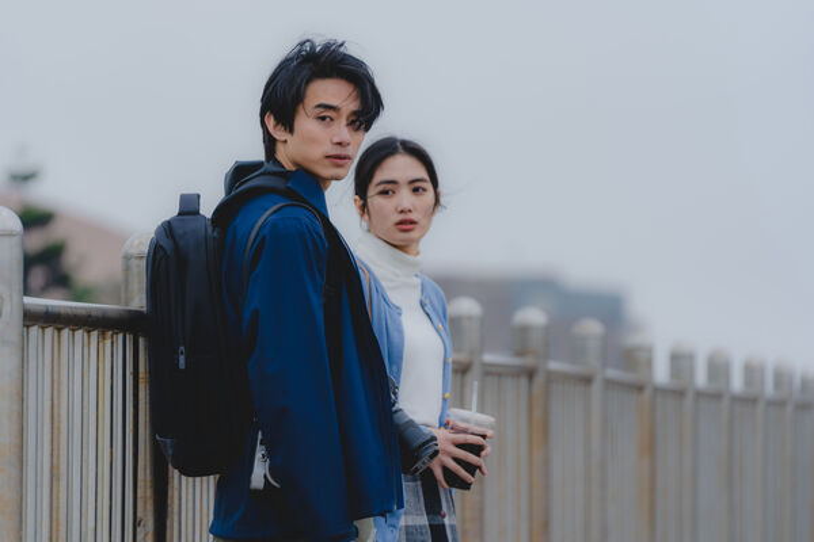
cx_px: 407
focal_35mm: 300
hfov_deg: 6.9
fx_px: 6783
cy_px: 271
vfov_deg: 4.6
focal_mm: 300
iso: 500
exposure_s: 1/125
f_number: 5.6
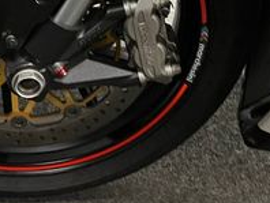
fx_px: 656
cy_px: -67
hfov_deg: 22.8
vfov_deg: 16.6
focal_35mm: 84
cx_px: 40
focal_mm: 5.1
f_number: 1.6
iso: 200
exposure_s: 1/50
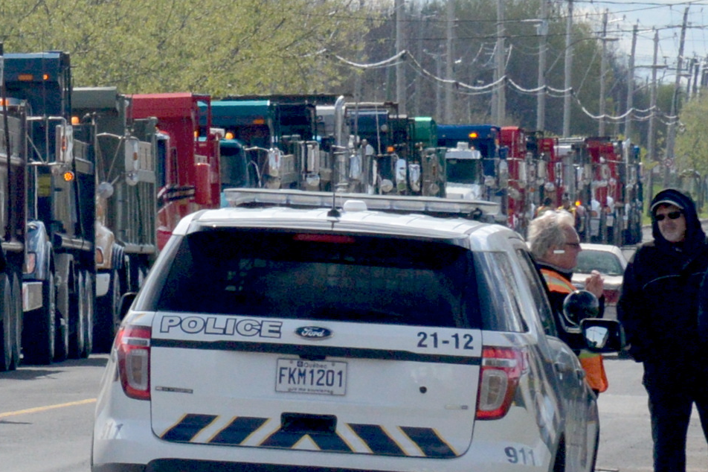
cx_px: -758
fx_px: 11186
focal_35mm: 569
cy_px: 254
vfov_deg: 2.4
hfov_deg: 3.6
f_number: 14
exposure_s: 1/400
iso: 2000
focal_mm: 120
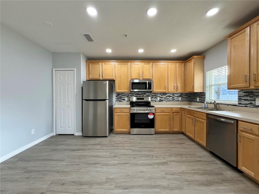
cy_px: 97
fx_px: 105
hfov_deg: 102.1
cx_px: 130
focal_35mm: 14
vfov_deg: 85.7
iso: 250
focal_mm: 2.22
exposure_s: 1/121
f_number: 2.2
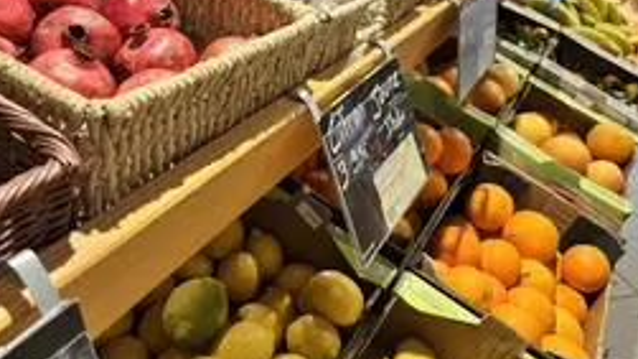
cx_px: 316
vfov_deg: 29.7
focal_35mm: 39
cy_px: 75
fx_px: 660
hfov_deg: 51.6
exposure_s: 1/97
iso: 125
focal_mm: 5.96
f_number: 1.6
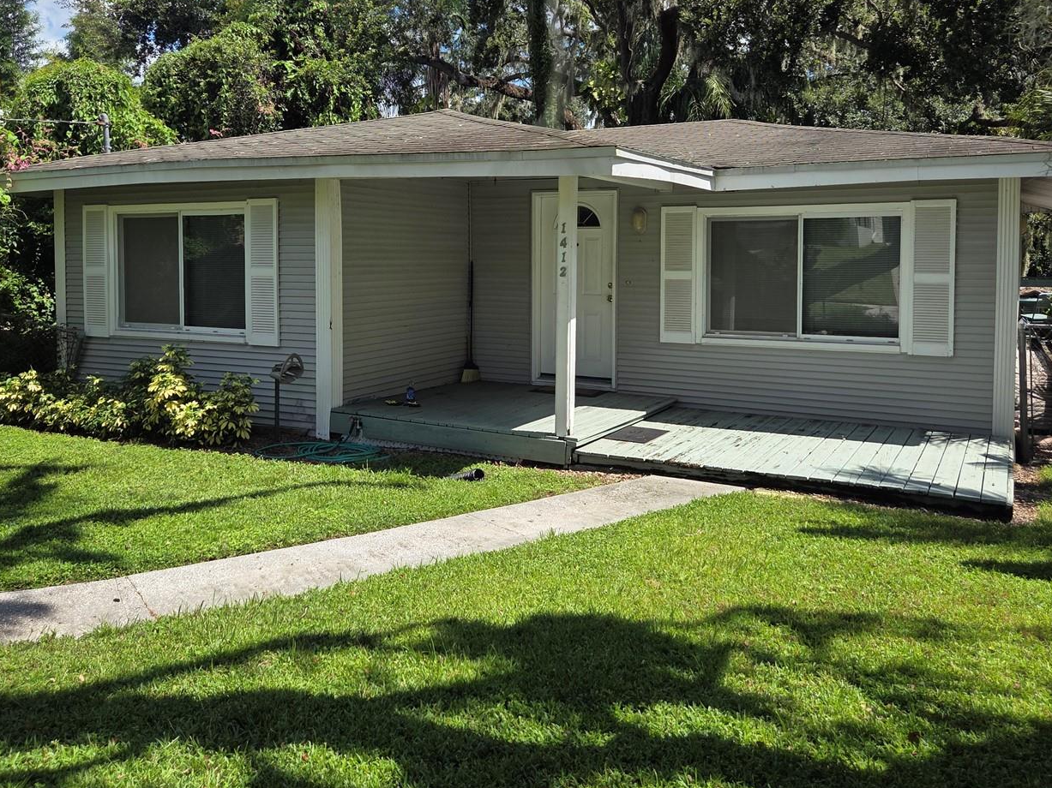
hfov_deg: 60.0
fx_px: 912
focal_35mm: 30
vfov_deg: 46.4
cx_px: 532
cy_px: 296
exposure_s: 1/2953
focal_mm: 5.4
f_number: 1.8
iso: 80
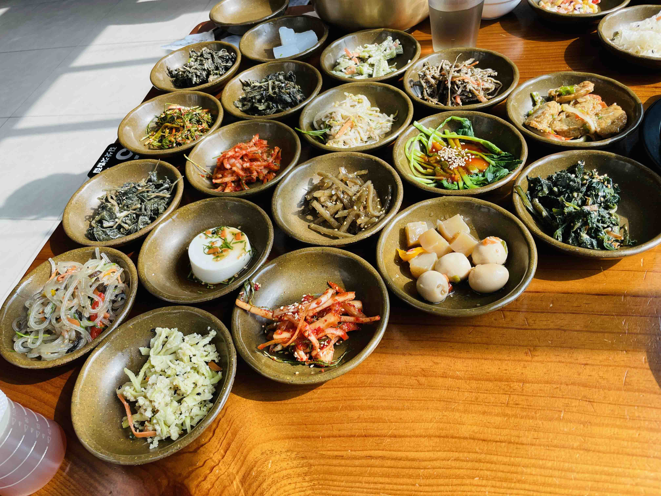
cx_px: 330
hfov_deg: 67.3
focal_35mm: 26
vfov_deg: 53.1
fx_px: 496
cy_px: 248
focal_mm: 4.2
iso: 32
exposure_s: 1/520
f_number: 1.6
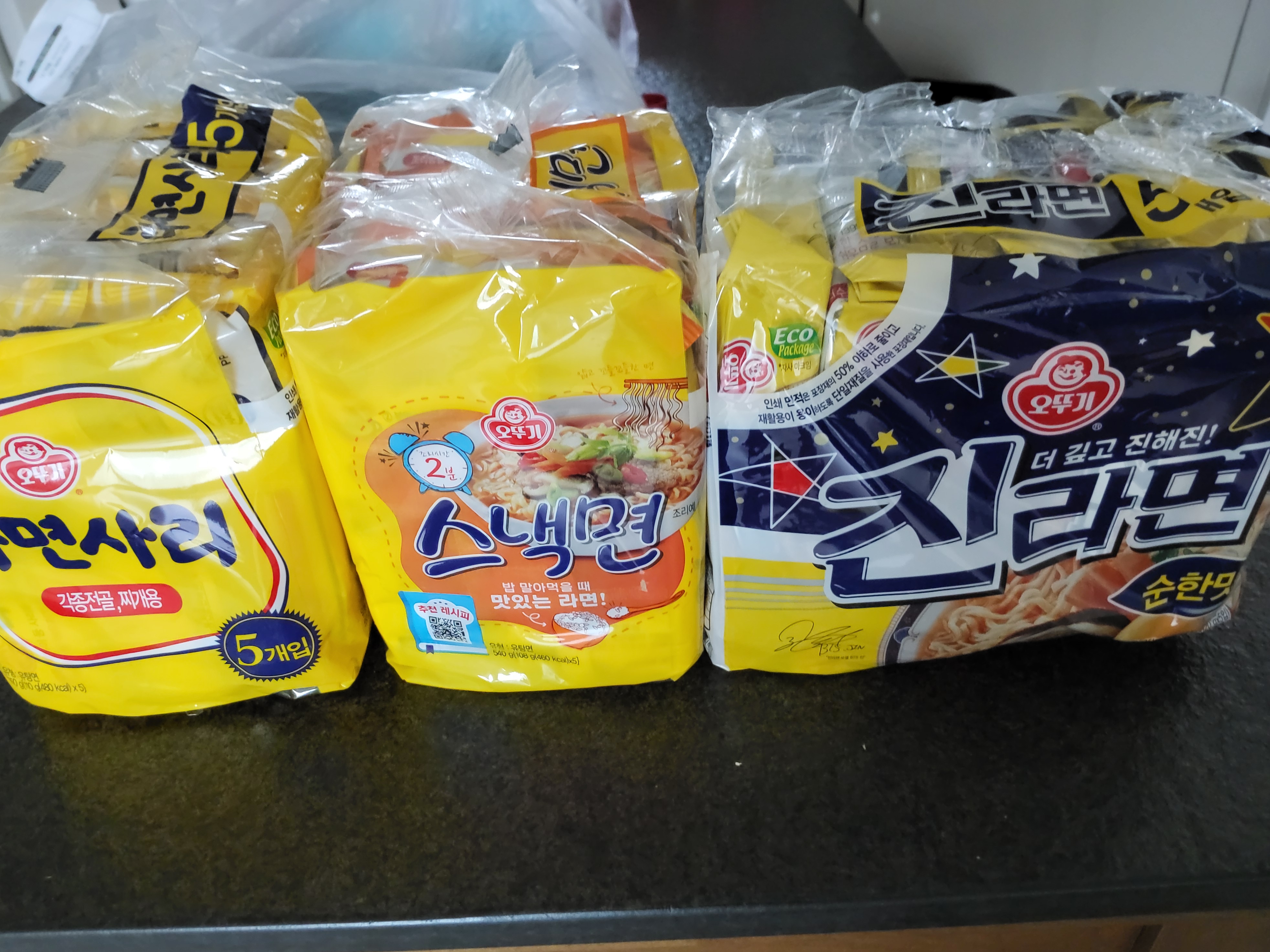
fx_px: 991
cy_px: 493
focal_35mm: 27
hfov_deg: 65.3
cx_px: 613
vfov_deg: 51.3
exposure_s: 1/50
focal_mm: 3.98
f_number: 1.8
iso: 640
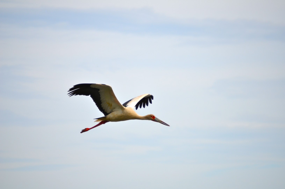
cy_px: 94
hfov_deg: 6.9
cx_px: 142
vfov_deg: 4.6
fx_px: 2370
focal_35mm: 300
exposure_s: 1/2000
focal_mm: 200
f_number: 5.6
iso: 280
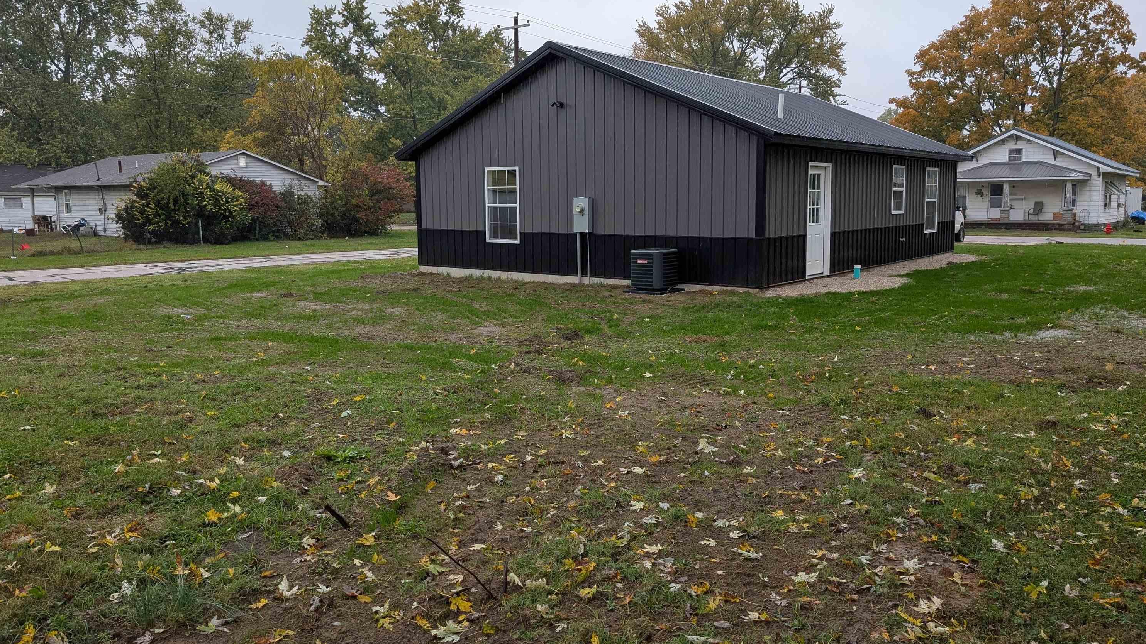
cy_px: 289
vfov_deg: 42.8
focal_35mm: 27
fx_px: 820
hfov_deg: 69.9
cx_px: 584
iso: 20
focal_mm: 6.9
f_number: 1.68
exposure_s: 1/225
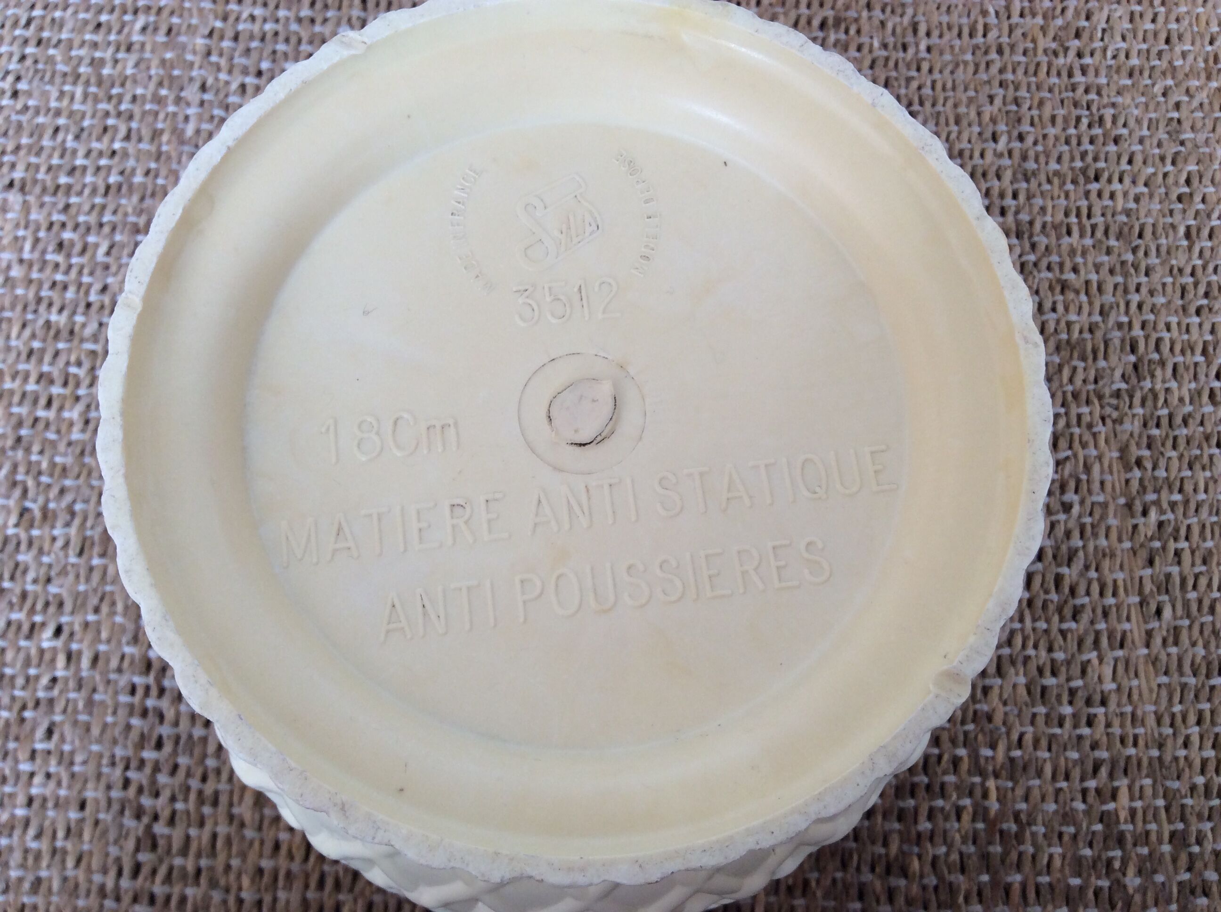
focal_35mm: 32
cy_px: 456
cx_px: 610
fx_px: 1127
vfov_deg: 44.1
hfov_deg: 56.9
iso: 50
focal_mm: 3.3
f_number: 2.4
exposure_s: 1/50
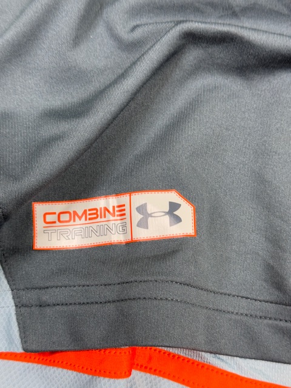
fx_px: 538
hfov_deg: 30.3
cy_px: 194
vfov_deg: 39.7
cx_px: 146
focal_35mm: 48
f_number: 1.78
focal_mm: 6.76
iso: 100
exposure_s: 1/50
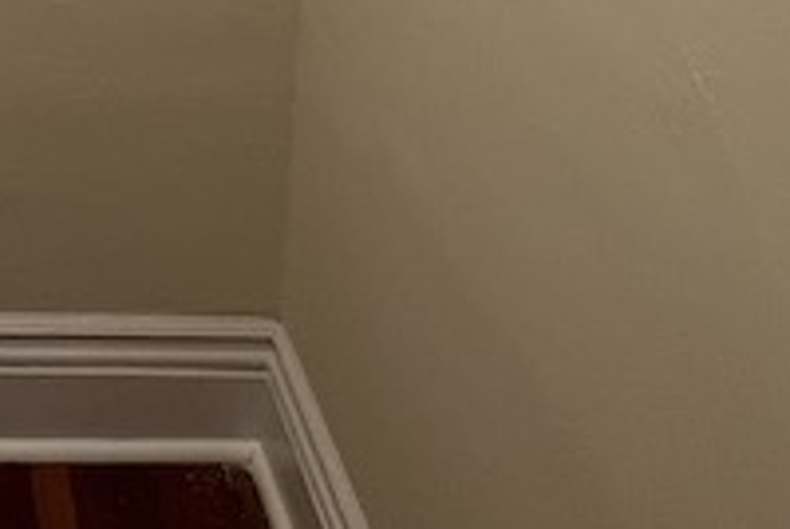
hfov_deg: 32.5
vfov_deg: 19.2
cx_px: -71
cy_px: -418
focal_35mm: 54
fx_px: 1187
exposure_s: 1/60
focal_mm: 1.57
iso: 200
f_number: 1.8
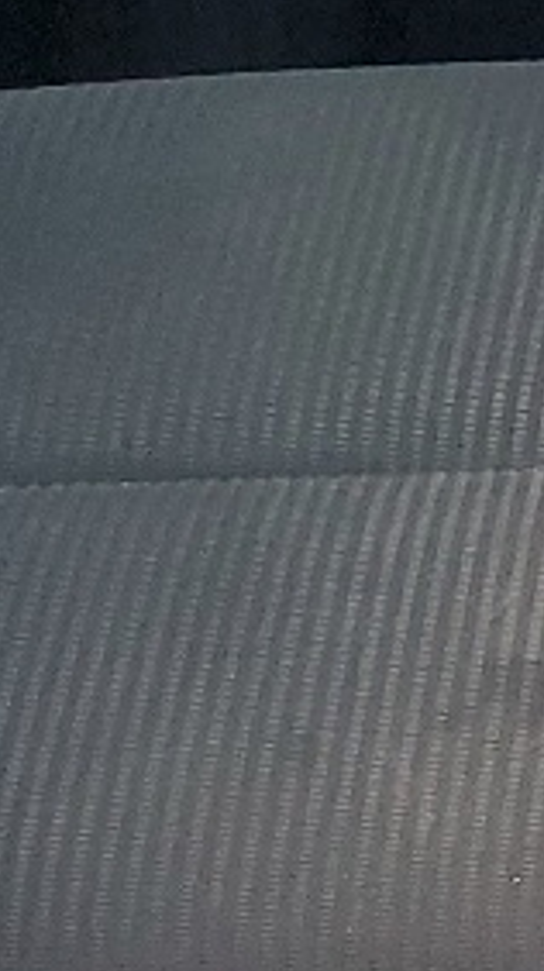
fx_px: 4141
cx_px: 1594
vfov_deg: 13.3
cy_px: 182
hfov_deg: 6.8
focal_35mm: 161
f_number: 1.5
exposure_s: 1/120
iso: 99
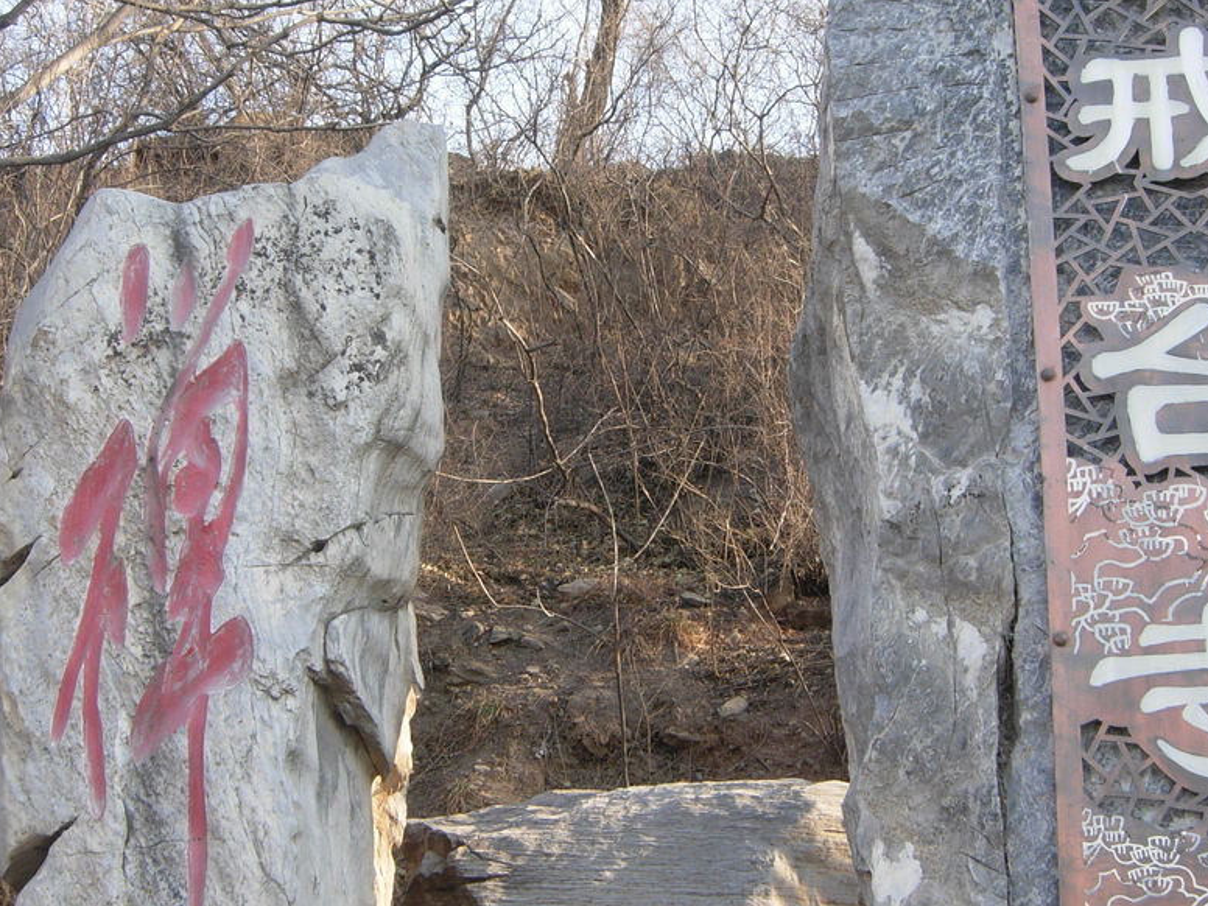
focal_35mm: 58
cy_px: 405
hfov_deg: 33.2
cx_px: 672
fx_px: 2024
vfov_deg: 25.2
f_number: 3.4
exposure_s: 1/114
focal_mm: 7.5
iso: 50
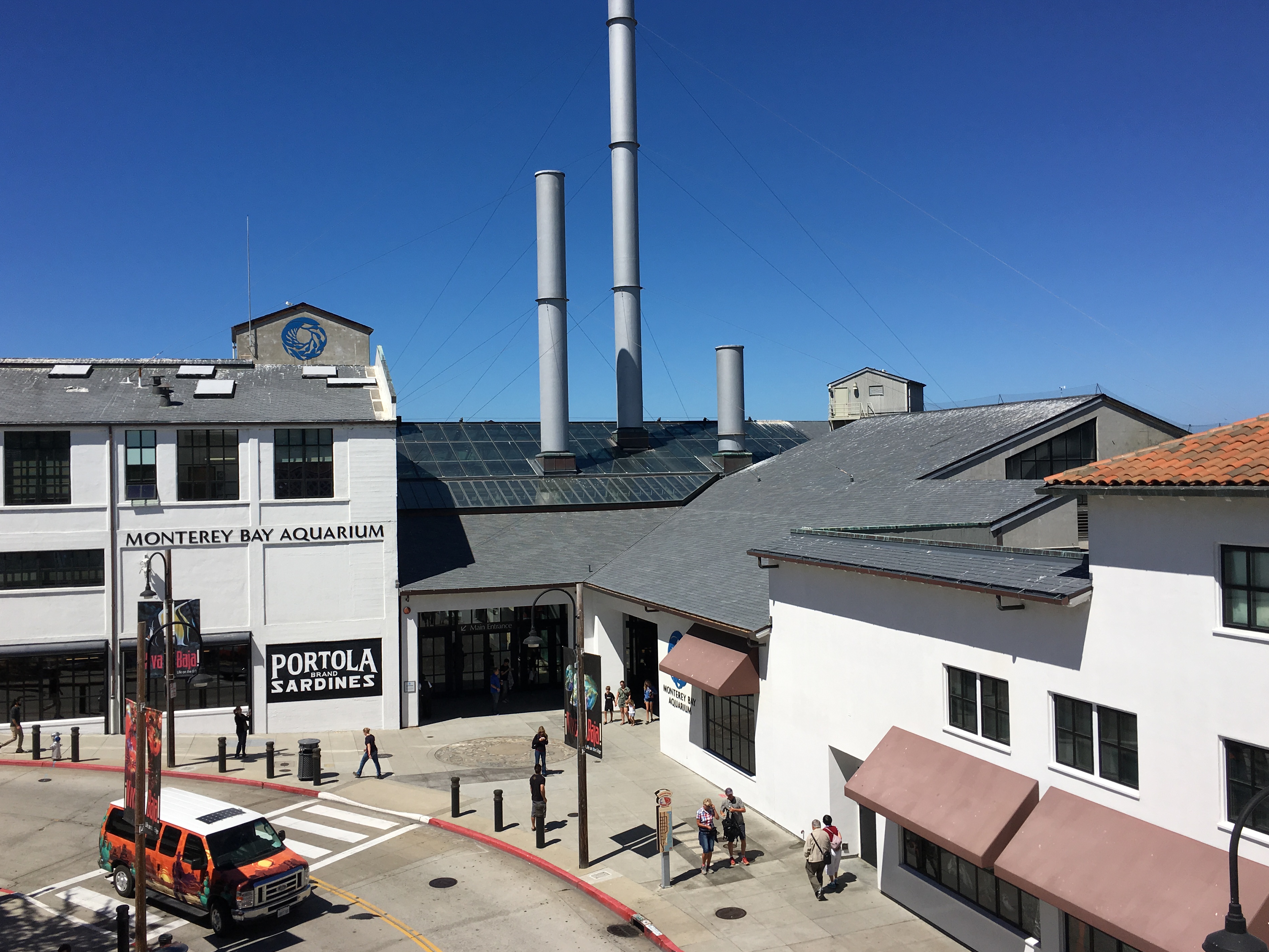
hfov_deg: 58.3
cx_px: 628
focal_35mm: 31
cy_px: 457
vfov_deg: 45.4
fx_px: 1136
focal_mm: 4.15
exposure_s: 1/3077
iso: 25
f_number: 2.2
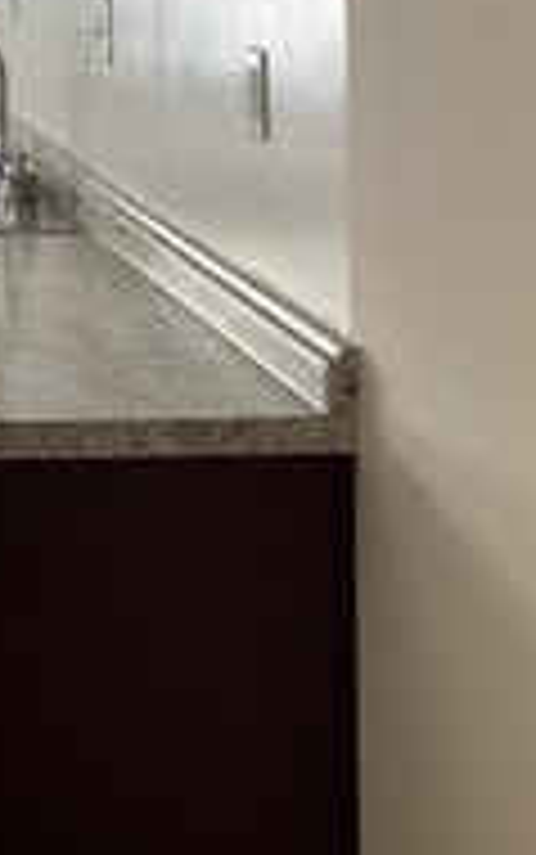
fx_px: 2334
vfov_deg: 19.7
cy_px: -140
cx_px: -644
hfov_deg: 11.4
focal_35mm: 100
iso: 80
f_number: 1.8
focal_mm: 3.99
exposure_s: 1/104
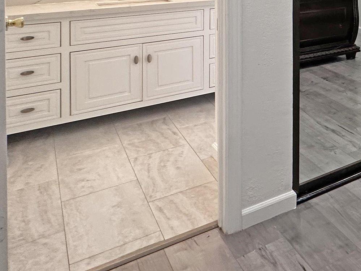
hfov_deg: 31.4
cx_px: 491
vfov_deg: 29.1
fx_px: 448
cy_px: -53
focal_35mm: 43
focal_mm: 2.22
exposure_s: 1/60
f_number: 2.2
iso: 200
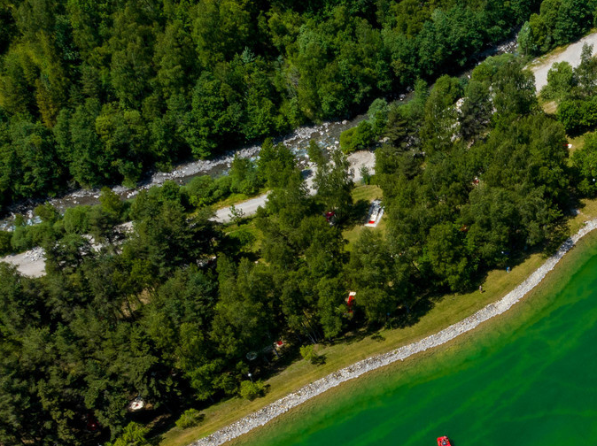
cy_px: 443
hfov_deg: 31.4
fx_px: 982
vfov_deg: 24.5
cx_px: 590
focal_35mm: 57
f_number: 11
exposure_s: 1/160
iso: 100
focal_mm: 12.3
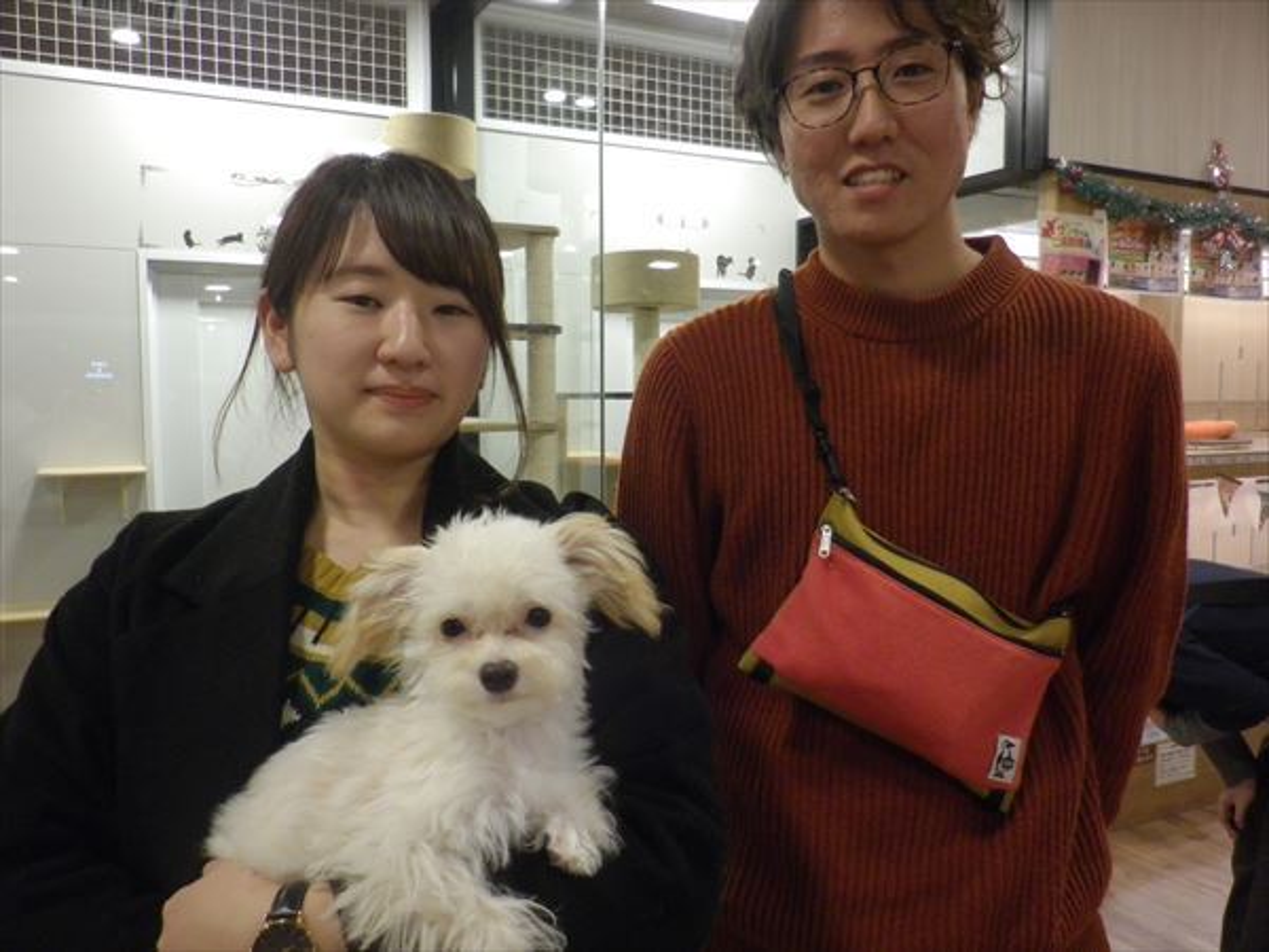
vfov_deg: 49.7
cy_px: 476
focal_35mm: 28
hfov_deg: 63.4
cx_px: 634
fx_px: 1026
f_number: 3.2
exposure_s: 1/50
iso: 250
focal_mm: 5
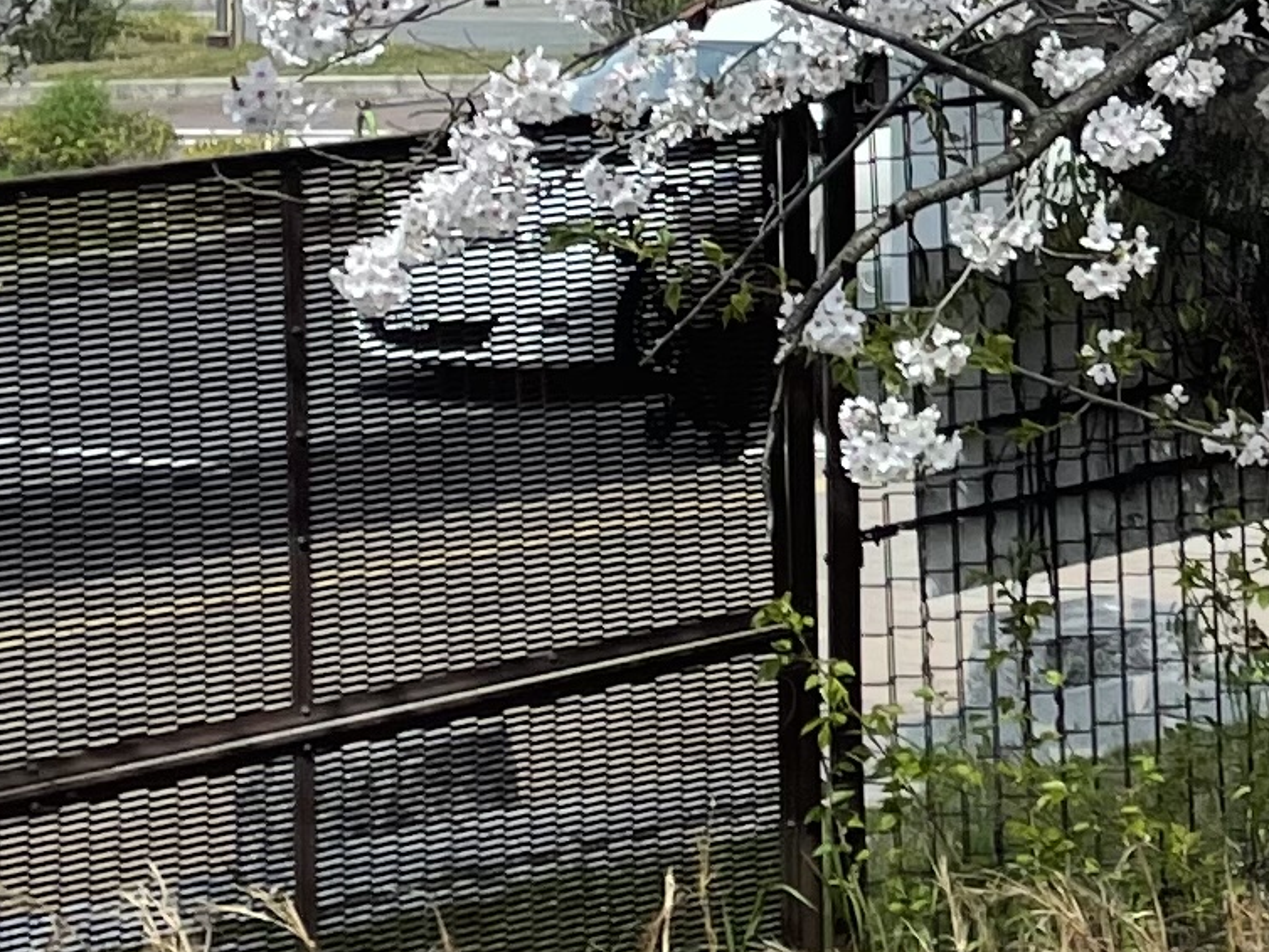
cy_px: -441
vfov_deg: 10.3
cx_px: 2158
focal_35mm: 139
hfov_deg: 13.1
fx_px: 5097
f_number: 1.6
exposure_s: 1/2564
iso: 32
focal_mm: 4.2
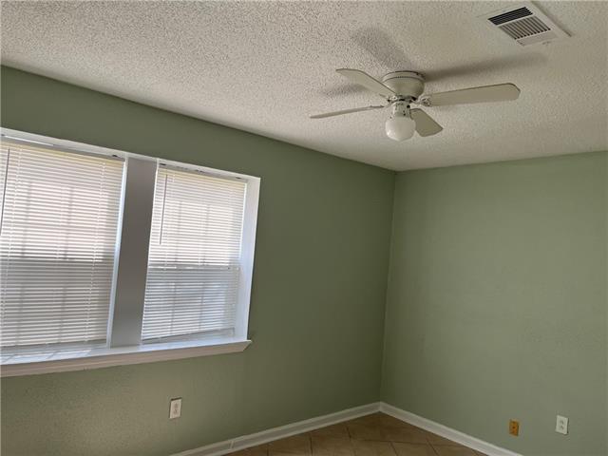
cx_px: 304
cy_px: 228
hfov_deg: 67.3
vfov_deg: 53.1
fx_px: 457
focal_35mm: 26
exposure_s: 1/164
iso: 50
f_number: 1.6
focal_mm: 5.1
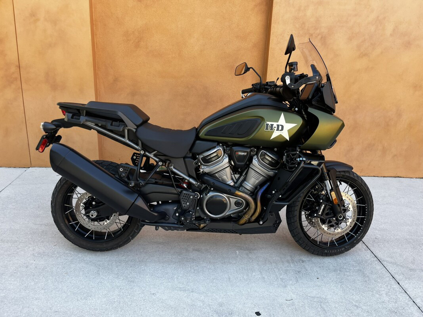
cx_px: 212
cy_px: 158
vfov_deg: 53.1
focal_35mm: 26
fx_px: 318
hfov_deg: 67.3
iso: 40
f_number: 1.6
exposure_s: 1/205
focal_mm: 5.1
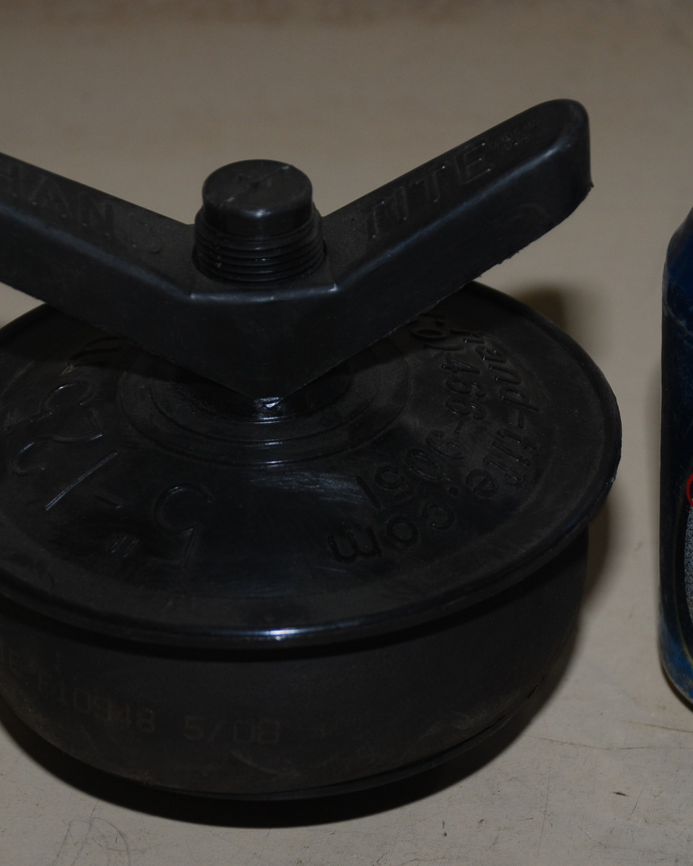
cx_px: 367
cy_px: 418
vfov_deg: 13.0
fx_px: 3793
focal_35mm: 148
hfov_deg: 10.4
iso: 200
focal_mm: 62
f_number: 5.3
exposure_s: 1/60
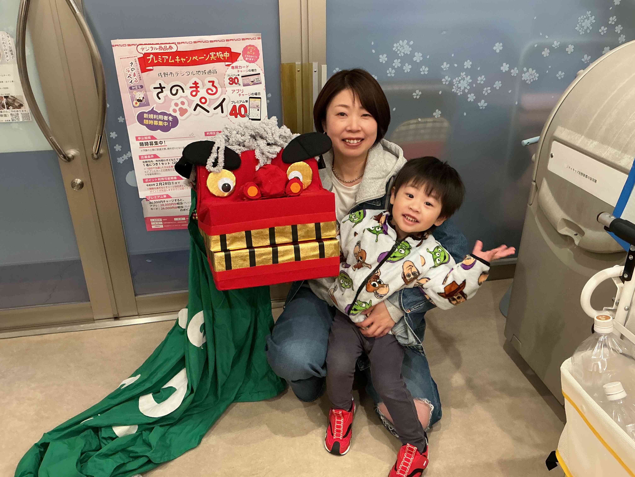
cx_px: 318
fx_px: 532
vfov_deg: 48.2
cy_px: 238
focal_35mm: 29
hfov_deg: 61.7
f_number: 1.8
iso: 125
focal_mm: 3
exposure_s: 1/60
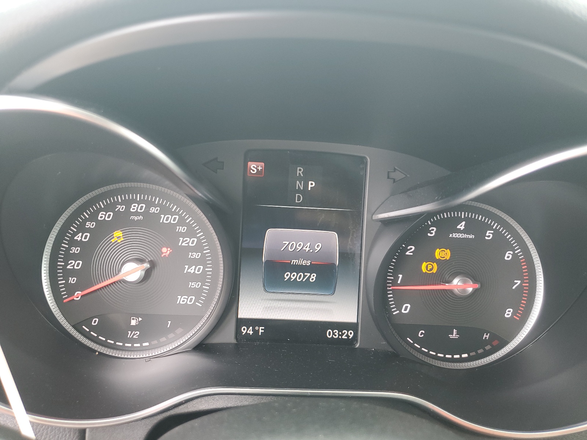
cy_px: 220
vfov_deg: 53.1
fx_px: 441
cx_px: 294
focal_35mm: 26
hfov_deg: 67.3
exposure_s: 1/60.2
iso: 74
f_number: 1.5
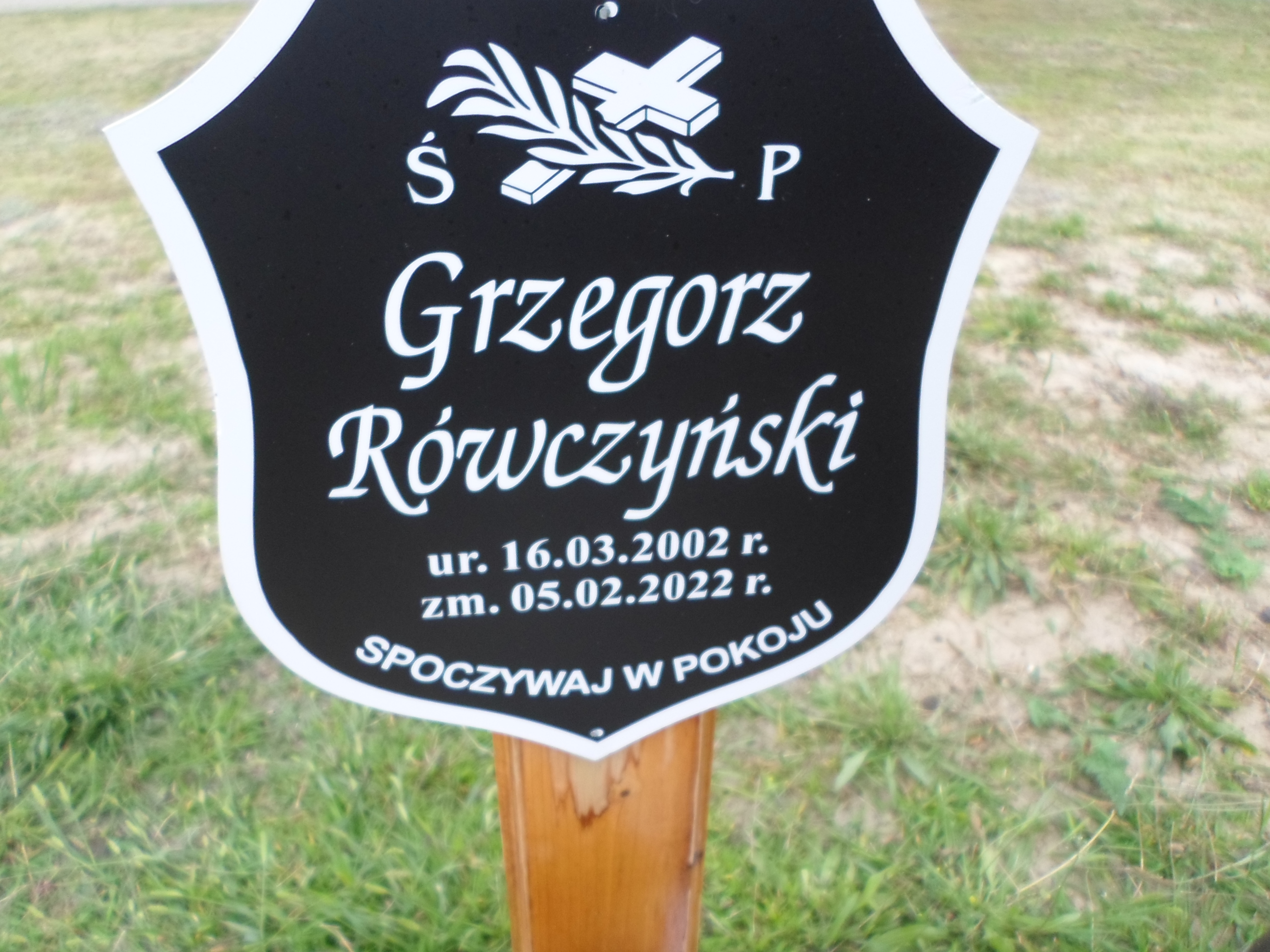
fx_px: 917
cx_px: 635
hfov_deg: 69.4
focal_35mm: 25
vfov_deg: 54.9
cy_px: 476
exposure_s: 1/250
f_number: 2.5
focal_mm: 4.5
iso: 80
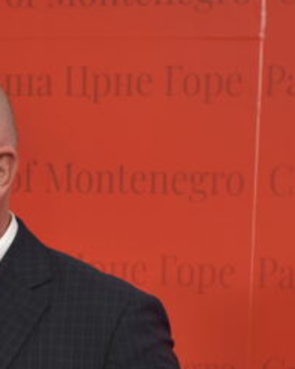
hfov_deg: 5.0
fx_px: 3359
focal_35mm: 308
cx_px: -207
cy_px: 282
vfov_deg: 6.3
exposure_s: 1/100
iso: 400
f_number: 5
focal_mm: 70
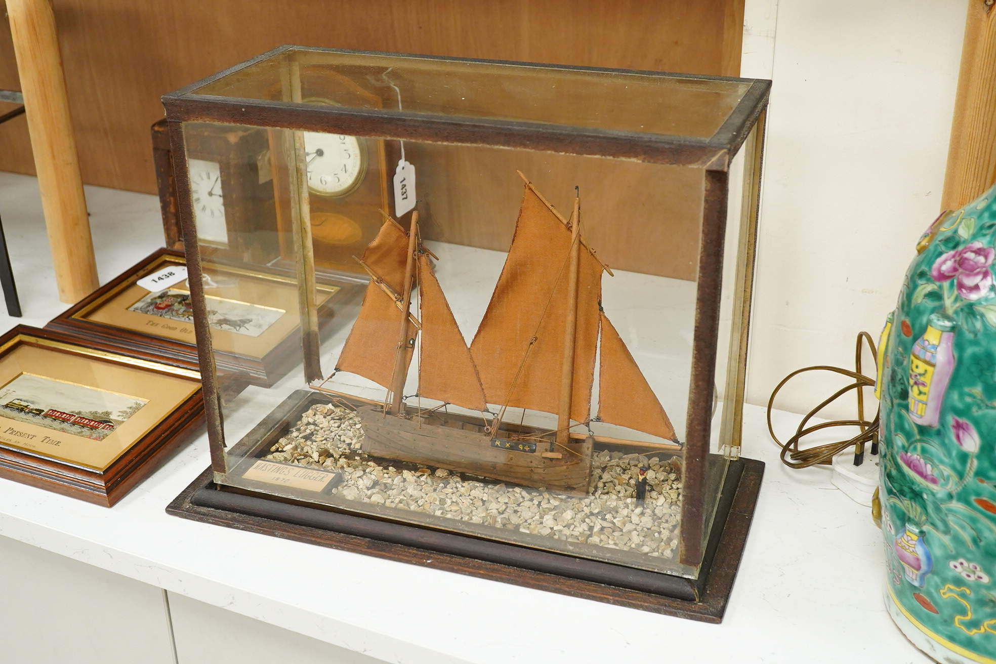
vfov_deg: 29.9
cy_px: 332
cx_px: 498
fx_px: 1245
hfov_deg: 43.6
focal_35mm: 45
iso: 2500
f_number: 5.6
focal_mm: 30
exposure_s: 1/125
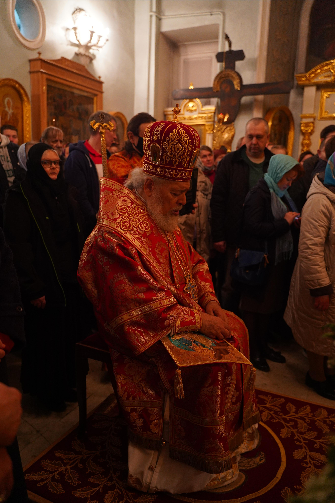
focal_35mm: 28
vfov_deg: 65.5
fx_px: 391
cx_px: 168
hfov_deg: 46.4
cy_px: 252
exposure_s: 1/100
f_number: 2.8
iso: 2500
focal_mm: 28
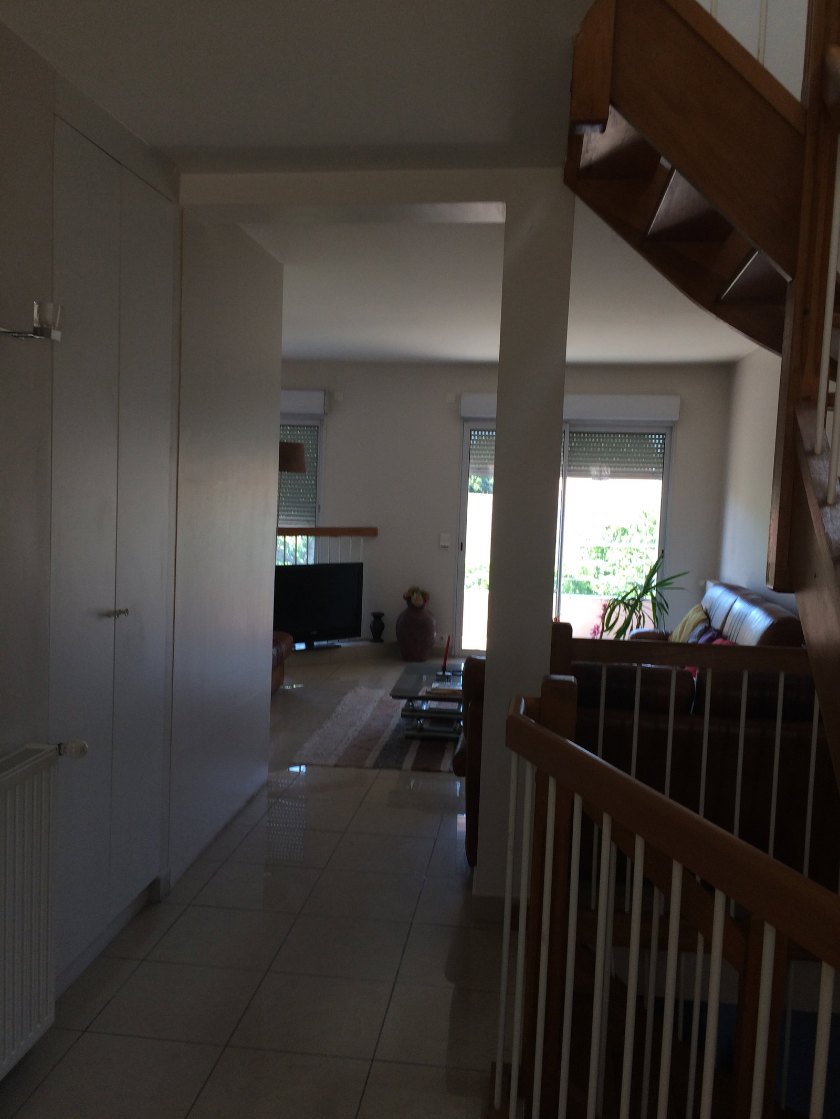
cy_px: 560
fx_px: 938
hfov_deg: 48.2
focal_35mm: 29
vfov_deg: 61.7
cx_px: 420
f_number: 2.2
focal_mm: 4.15
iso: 50
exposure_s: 1/100
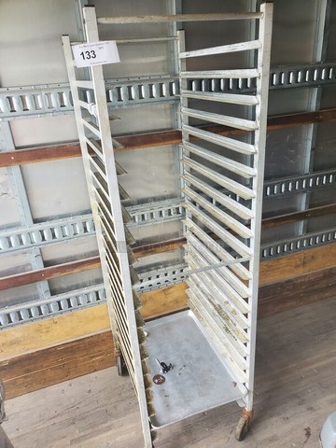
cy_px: 224
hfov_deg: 53.1
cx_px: 168
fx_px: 336
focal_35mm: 26
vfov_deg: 67.3
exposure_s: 1/100
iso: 125
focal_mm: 4.3
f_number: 2.4
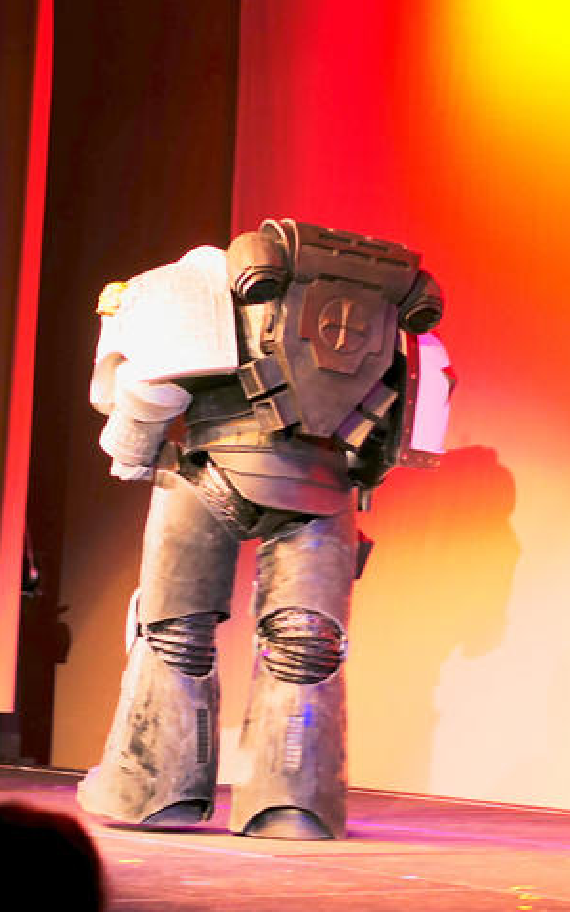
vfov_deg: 21.6
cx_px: 295
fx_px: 2387
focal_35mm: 96
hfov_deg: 13.6
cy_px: 457
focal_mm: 45
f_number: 2.2
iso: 320
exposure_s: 1/100
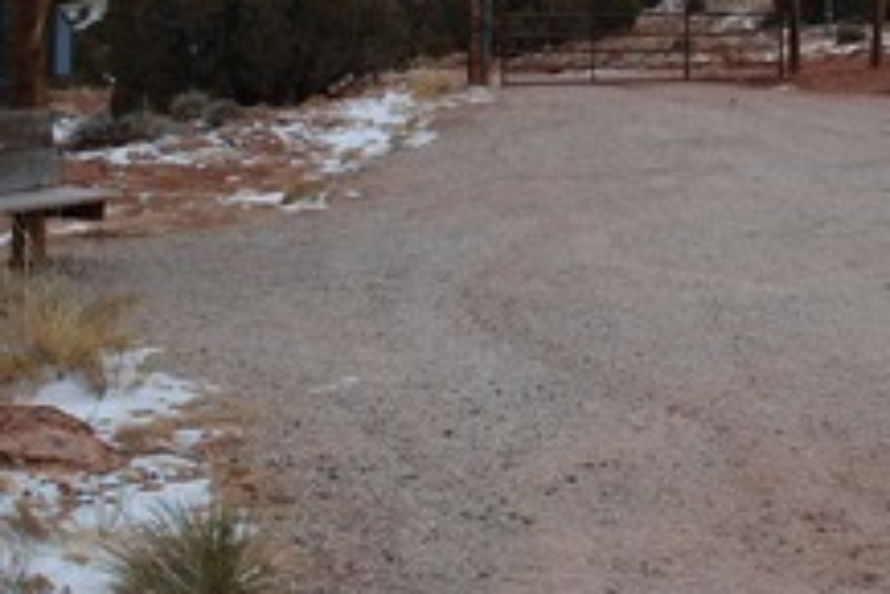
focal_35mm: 76
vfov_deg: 17.5
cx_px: 601
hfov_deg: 26.5
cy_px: -29
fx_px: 1880
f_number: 5.6
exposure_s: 1/125
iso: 125
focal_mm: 22
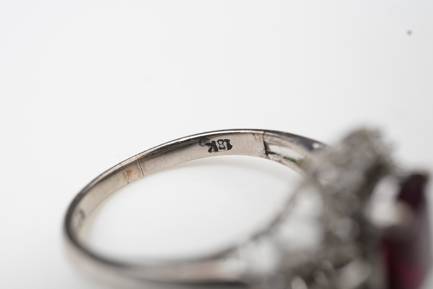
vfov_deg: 29.9
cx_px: 216
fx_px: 541
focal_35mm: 45
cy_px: 144
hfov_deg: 43.6
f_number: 16
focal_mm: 30
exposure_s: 1/125
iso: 400
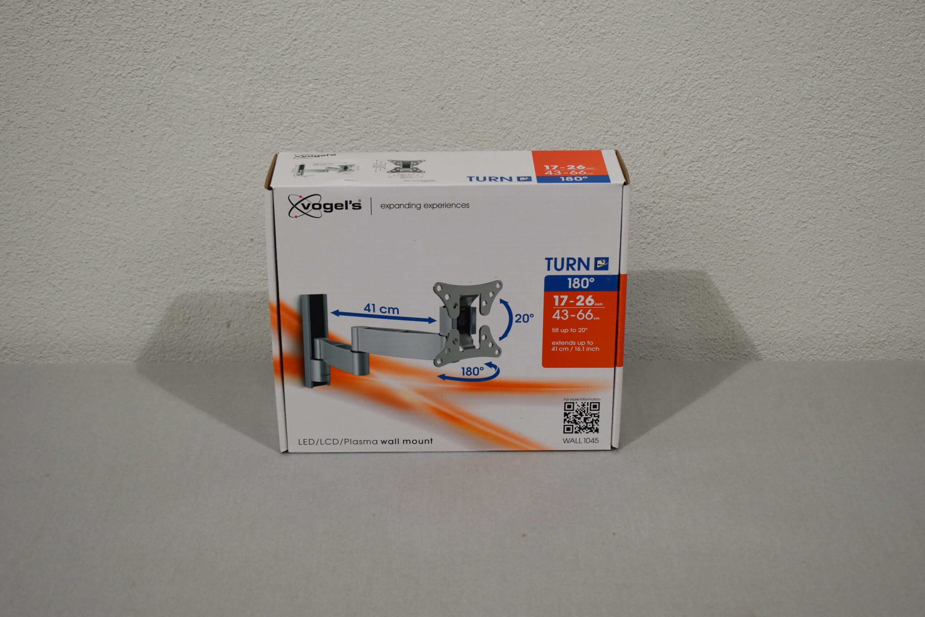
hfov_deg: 35.1
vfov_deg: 23.8
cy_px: 308
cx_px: 462
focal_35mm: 57
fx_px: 1465
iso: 280
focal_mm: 38
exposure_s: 1/125
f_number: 5.6
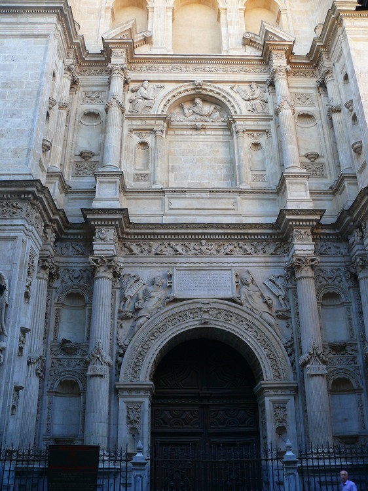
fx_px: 496
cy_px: 246
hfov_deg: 40.7
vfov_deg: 52.6
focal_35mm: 35
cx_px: 184
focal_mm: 7.4
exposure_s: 1/40
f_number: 2.8
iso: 100
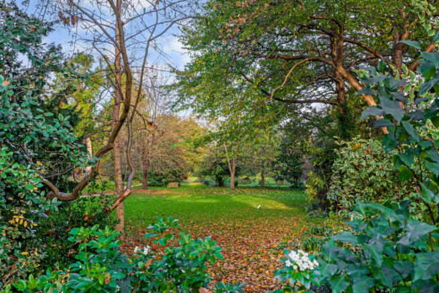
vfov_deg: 37.9
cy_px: 146
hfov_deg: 54.4
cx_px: 220
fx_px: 427
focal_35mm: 35
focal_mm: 35
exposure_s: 1/60
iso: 250
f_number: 7.1
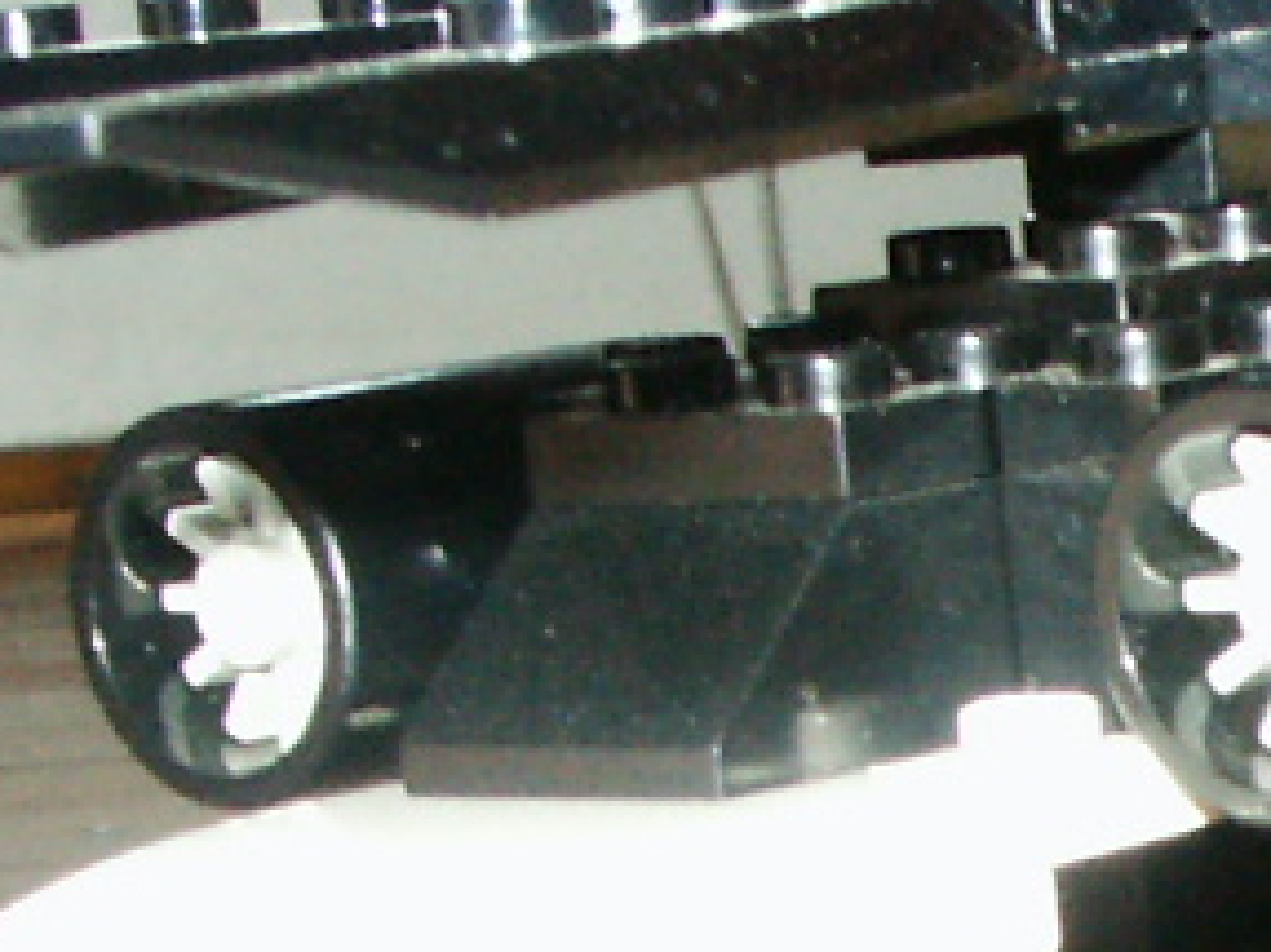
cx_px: 2591
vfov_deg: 7.5
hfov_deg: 9.5
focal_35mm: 195
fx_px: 7157
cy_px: 1244
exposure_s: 1/45
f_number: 6.7
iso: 200
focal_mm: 7.18
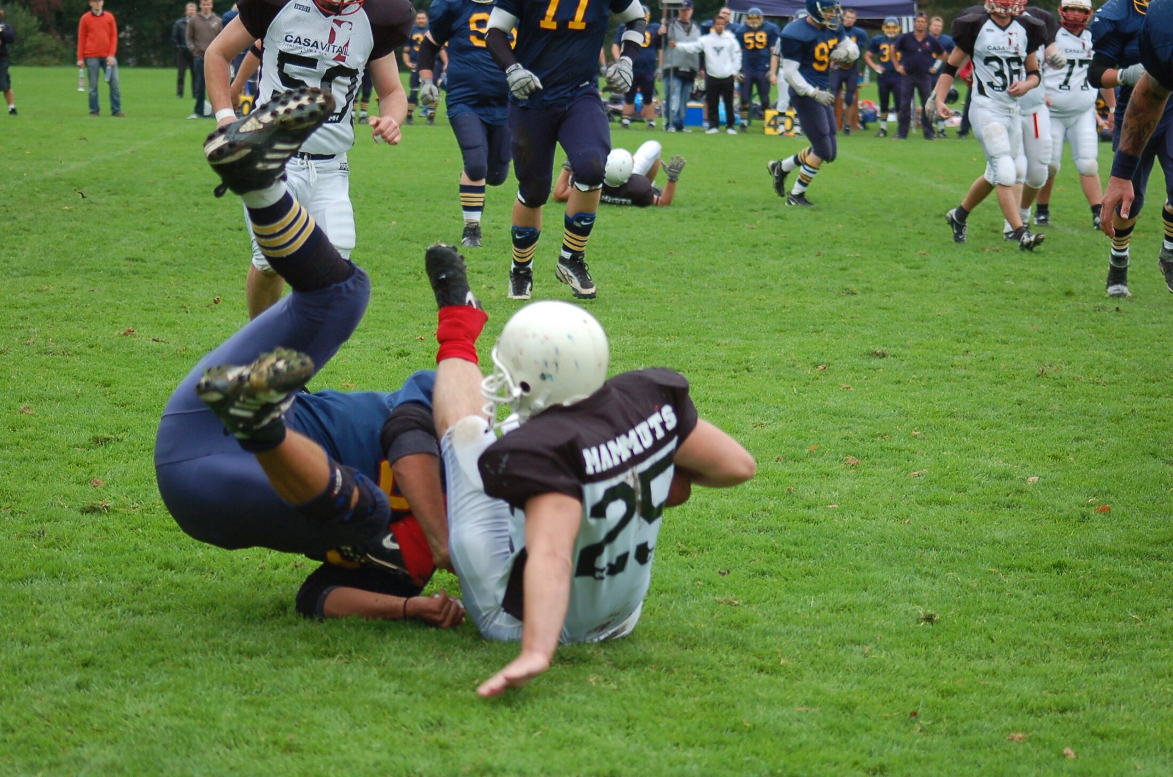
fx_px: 3415
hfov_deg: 19.5
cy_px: 388
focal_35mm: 105
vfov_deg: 13.0
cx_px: 586
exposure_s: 1/640
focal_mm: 70
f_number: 4
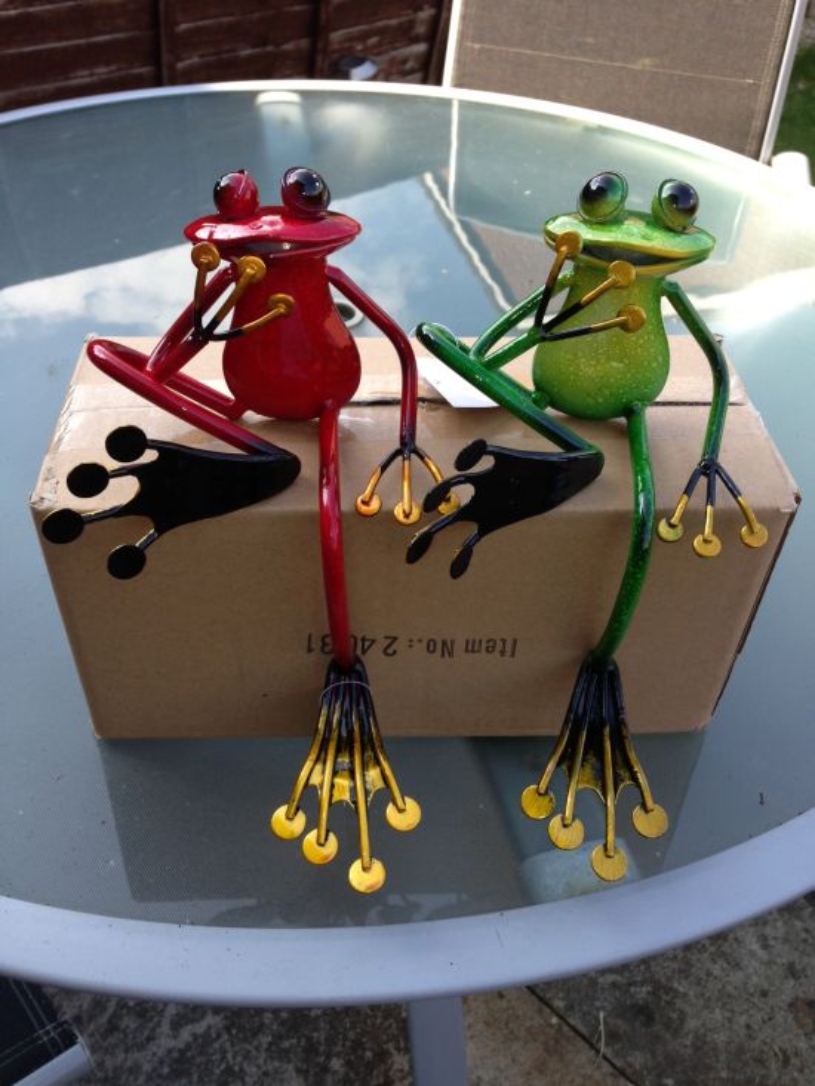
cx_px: 408
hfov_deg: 43.0
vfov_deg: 55.3
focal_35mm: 33
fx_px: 1036
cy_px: 543
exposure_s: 1/221
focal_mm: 4.13
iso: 50
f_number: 2.4
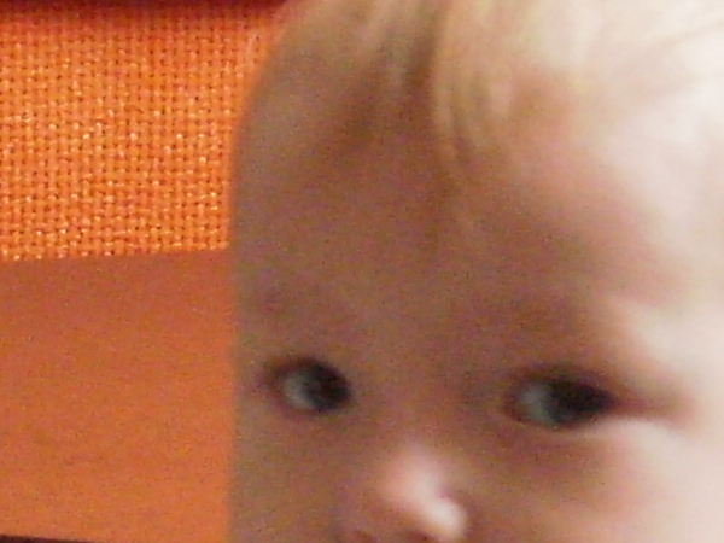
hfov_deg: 23.8
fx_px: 1715
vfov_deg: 18.0
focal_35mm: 82
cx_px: 362
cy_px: 272
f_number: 5.1
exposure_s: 1/15
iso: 400
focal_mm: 14.3
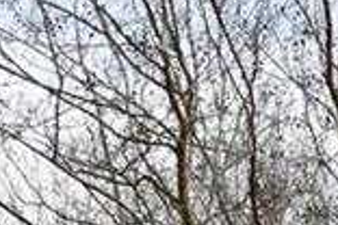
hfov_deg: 9.7
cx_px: 511
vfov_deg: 6.3
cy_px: 552
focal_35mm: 206
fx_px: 1937
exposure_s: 1/320
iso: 200
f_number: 8
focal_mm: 21
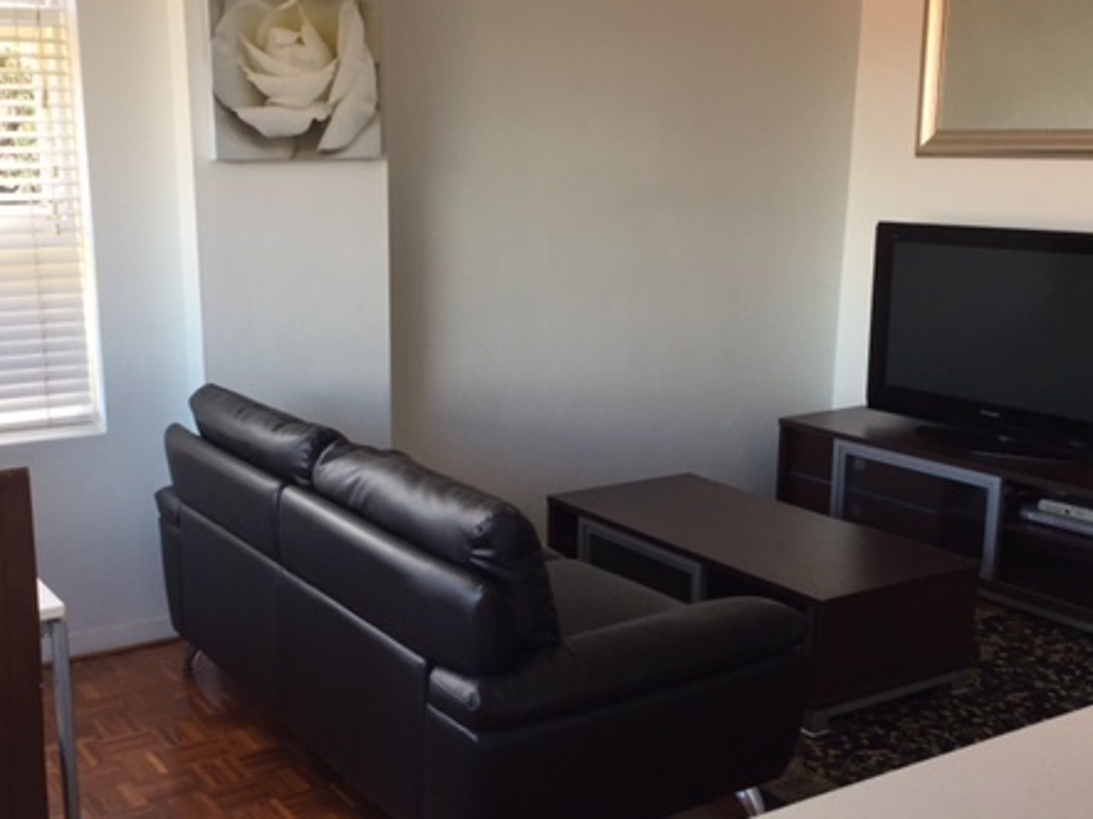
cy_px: 497
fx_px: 1325
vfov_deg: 34.2
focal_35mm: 42
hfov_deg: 44.6
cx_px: 445
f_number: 2.2
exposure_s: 1/100
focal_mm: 4.15
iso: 50
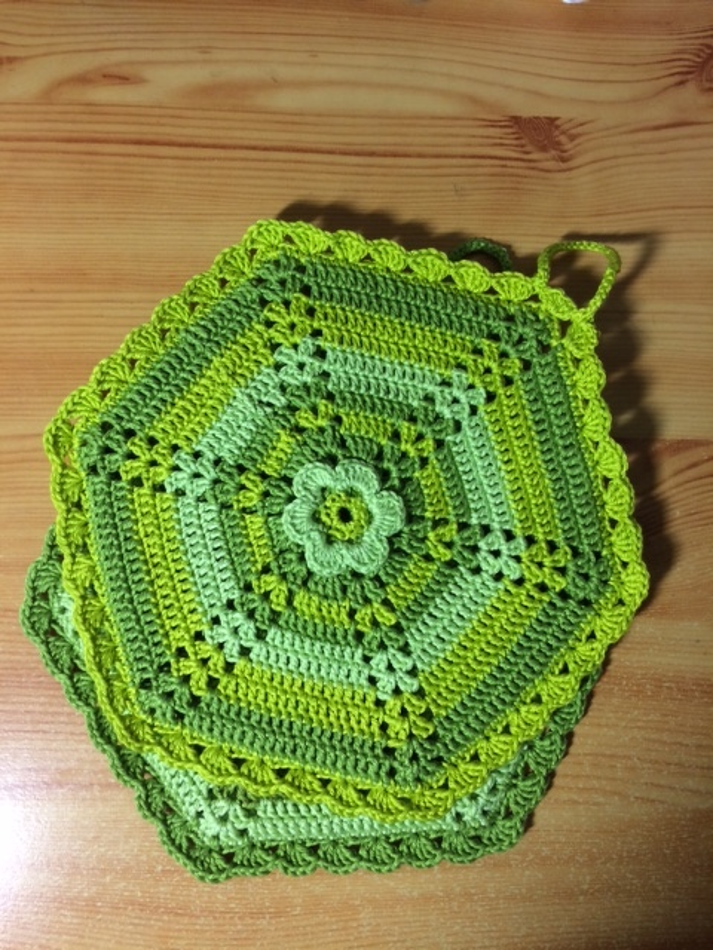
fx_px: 796
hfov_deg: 48.2
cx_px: 356
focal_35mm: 29
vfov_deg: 61.7
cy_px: 475
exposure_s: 1/33
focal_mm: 4.15
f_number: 2.2
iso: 100
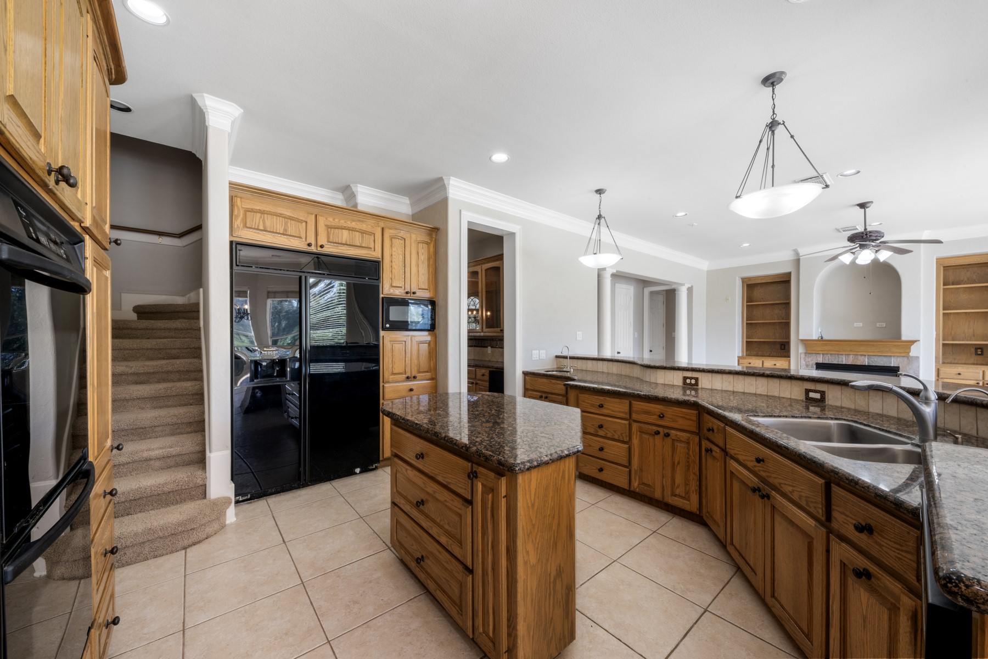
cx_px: 494
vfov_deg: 85.4
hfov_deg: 108.3
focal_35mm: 13
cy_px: 330
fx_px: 357
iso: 250
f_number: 9
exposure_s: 1
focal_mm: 13
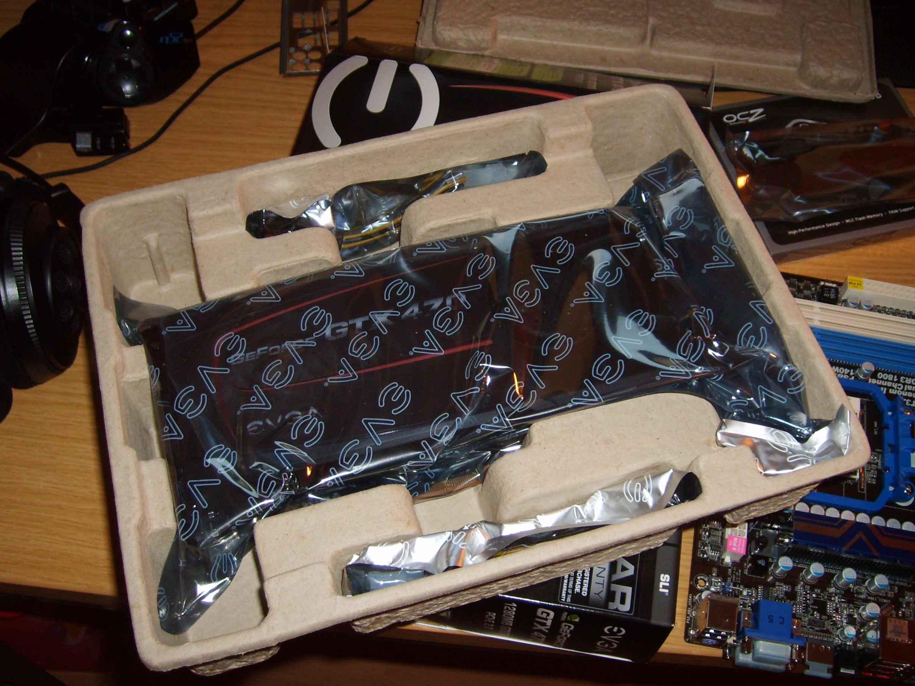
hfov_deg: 50.1
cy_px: 326
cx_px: 469
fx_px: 978
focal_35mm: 37
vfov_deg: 38.6
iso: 100
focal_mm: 5.8
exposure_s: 1/45
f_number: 2.8
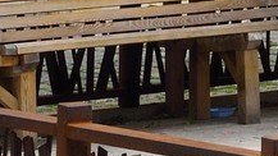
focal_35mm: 370
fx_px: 2727
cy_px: -422
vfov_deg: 3.2
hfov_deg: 5.7
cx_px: 573
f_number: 22
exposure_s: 1/80
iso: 400
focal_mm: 48
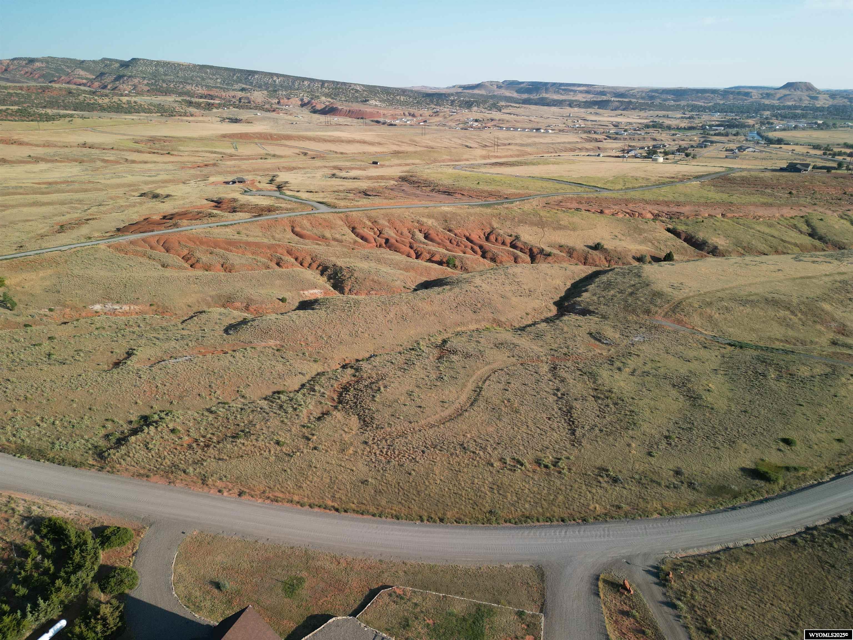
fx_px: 591
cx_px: 426
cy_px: 320
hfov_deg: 71.6
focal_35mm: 24
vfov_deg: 56.8
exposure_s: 1/1000
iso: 140
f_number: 1.7
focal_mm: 6.72
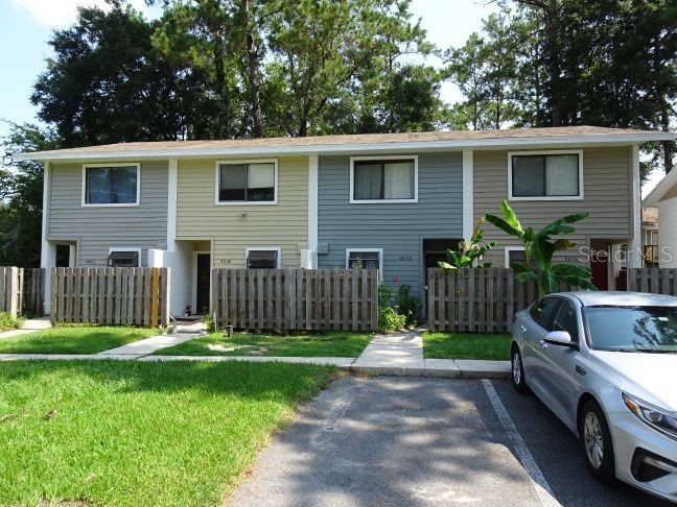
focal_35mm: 24
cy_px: 254
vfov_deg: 56.8
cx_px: 338
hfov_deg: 71.6
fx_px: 469
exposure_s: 1/320
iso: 80
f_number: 3.5
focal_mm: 4.1
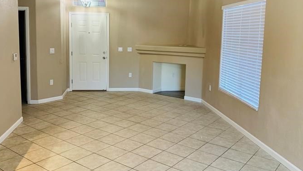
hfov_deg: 58.0
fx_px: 273
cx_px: 141
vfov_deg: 34.5
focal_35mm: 34
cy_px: 66
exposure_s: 1/60
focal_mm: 4.25
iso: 160
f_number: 1.8
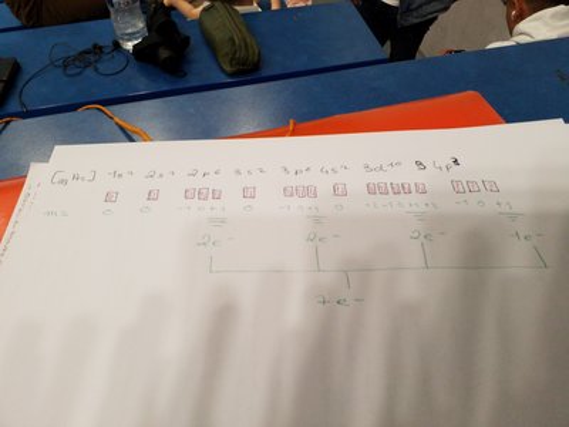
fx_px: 444
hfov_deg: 65.3
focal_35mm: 27
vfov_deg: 51.4
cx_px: 284
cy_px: 214
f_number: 1.9
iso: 200
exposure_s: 1/33
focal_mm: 3.6
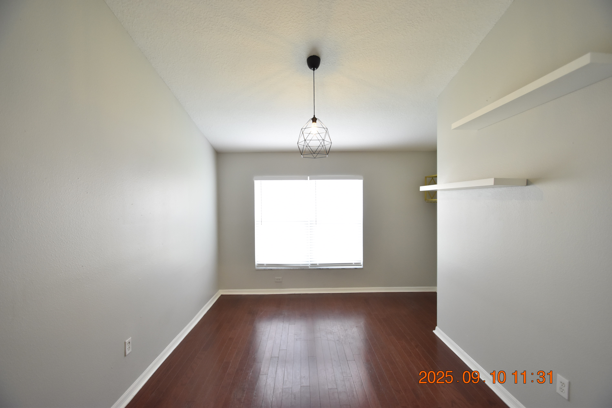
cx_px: 306
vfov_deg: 77.3
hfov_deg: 100.4
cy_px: 204
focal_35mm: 15
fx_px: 255
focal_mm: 10
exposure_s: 1/60
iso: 800
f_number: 3.5
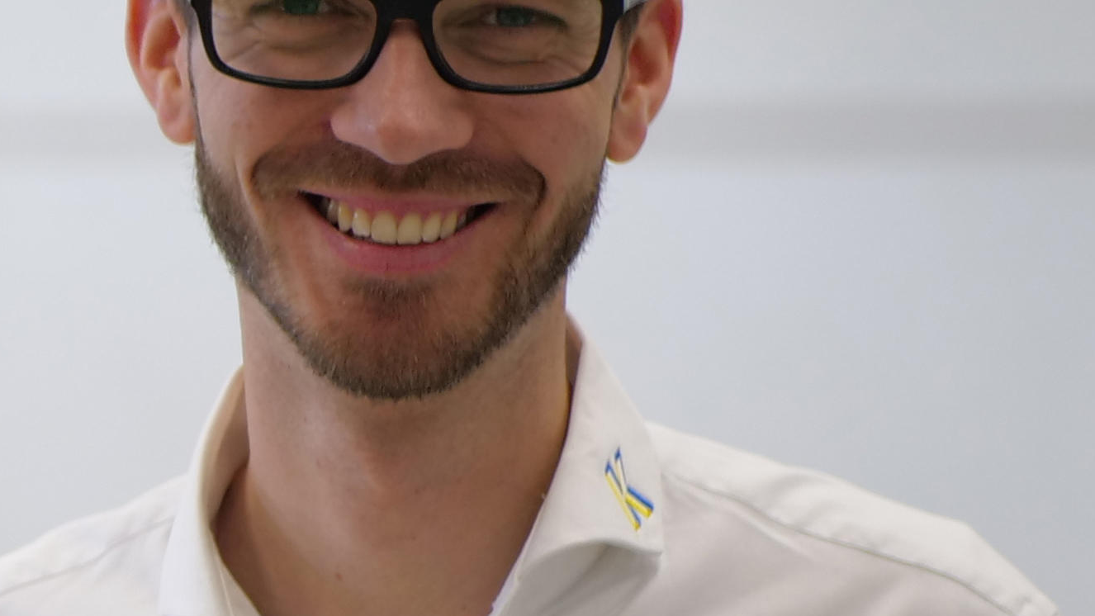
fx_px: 6185
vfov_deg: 5.7
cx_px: -659
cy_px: 482
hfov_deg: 9.8
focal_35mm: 213
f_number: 1.8
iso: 200
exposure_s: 1/100
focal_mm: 25
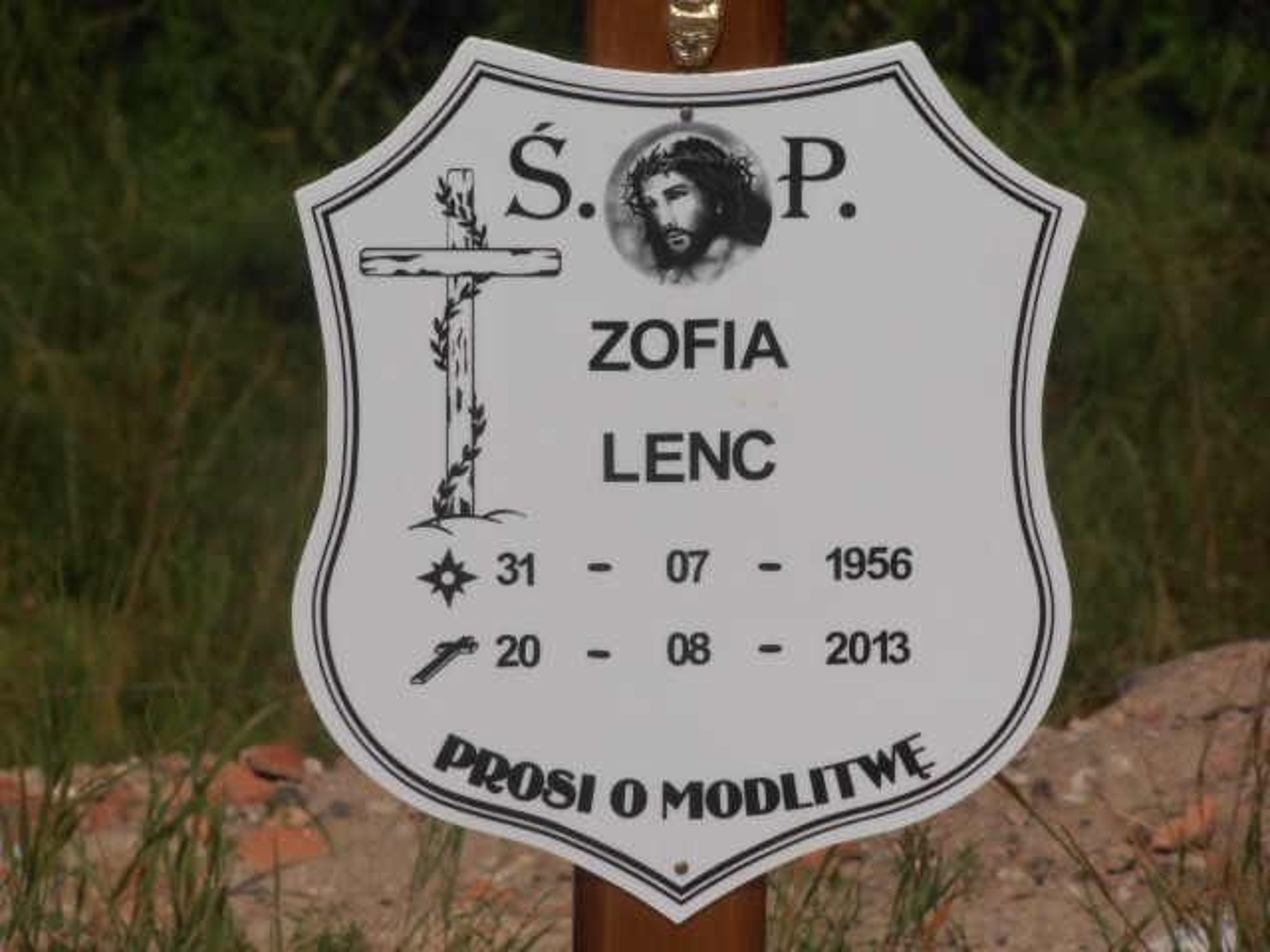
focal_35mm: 240
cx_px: 635
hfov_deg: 8.2
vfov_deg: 6.2
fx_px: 8805
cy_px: 476
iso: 80
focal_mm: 42.54
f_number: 15
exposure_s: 1/400
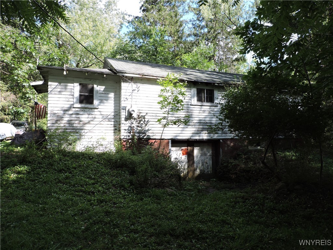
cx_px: 166
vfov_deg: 56.8
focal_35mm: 24
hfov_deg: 71.6
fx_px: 231
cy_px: 125
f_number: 3
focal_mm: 4.3
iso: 100
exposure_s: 1/250
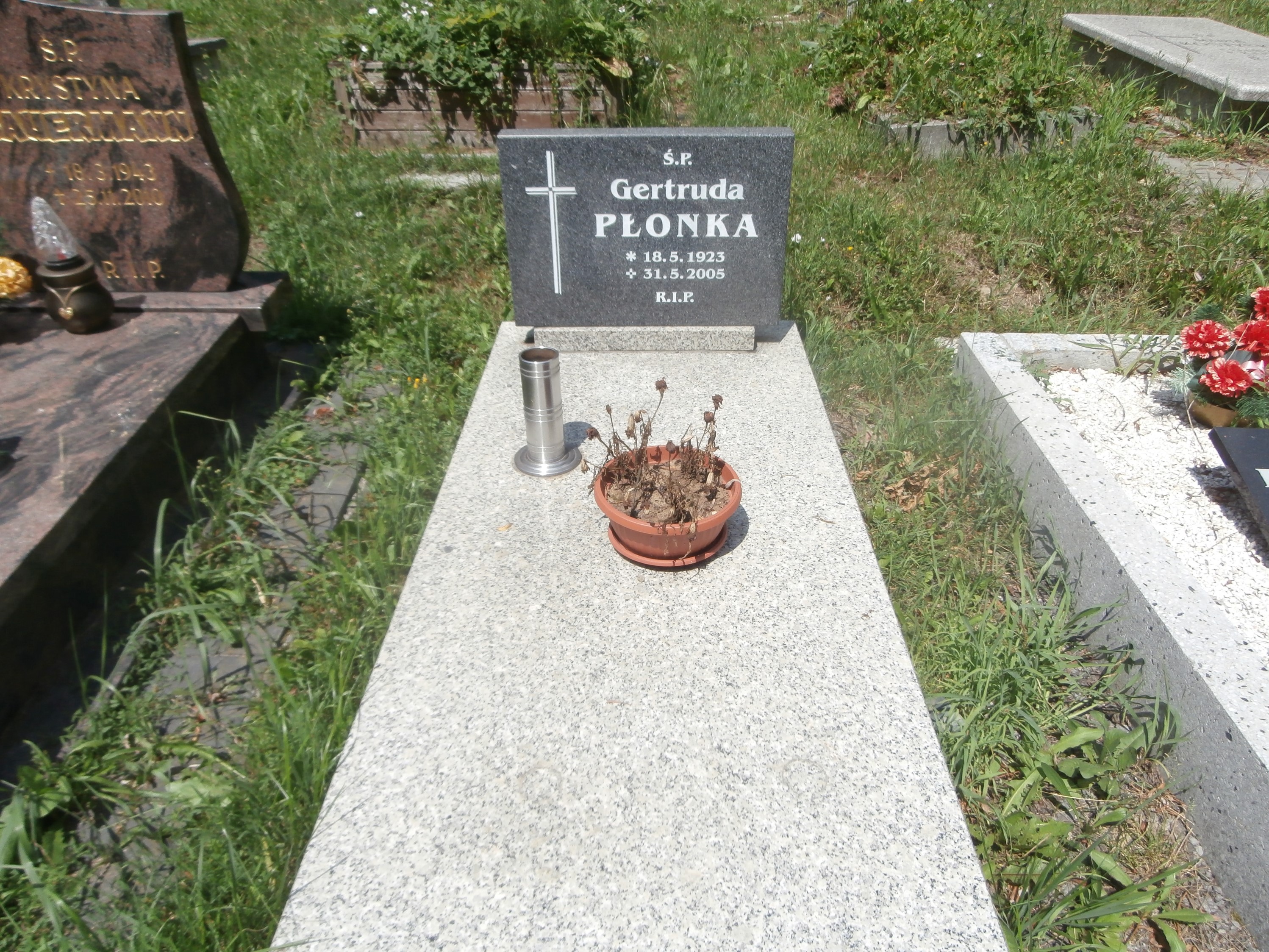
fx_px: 880
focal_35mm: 24
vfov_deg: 56.8
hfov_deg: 71.6
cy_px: 476
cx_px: 634
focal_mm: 4.2
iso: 100
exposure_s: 1/1250
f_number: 3
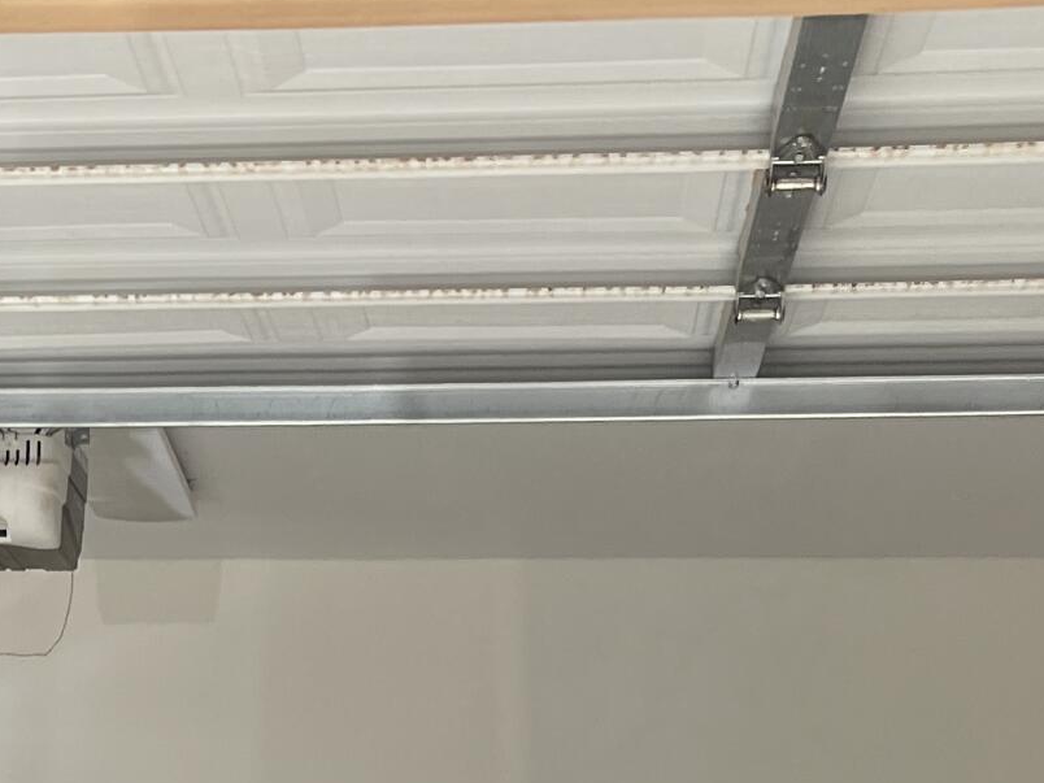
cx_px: 90
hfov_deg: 19.8
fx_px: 2925
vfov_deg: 14.0
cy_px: 1286
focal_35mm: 97
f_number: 1.6
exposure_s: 1/1767
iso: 32
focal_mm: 5.1
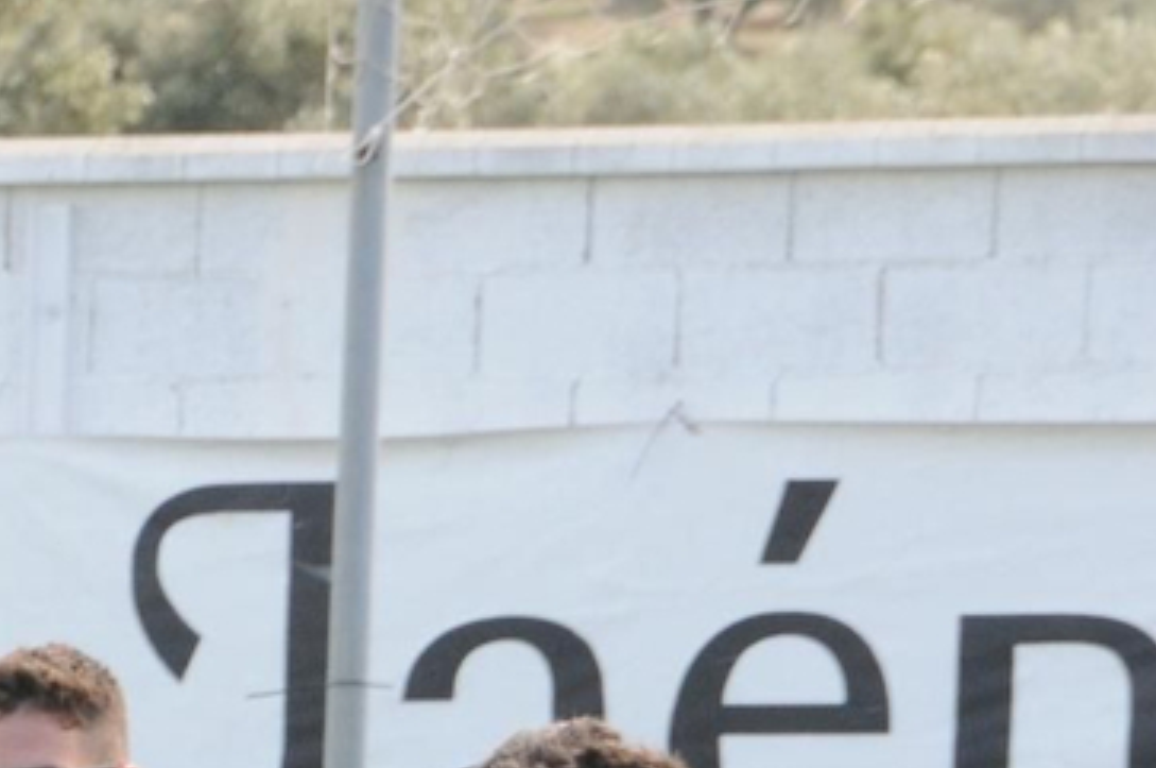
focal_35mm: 463
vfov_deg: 2.9
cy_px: 1659
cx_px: -1076
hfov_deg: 4.4
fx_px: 14847
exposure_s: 1/400
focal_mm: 70
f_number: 10
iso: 640
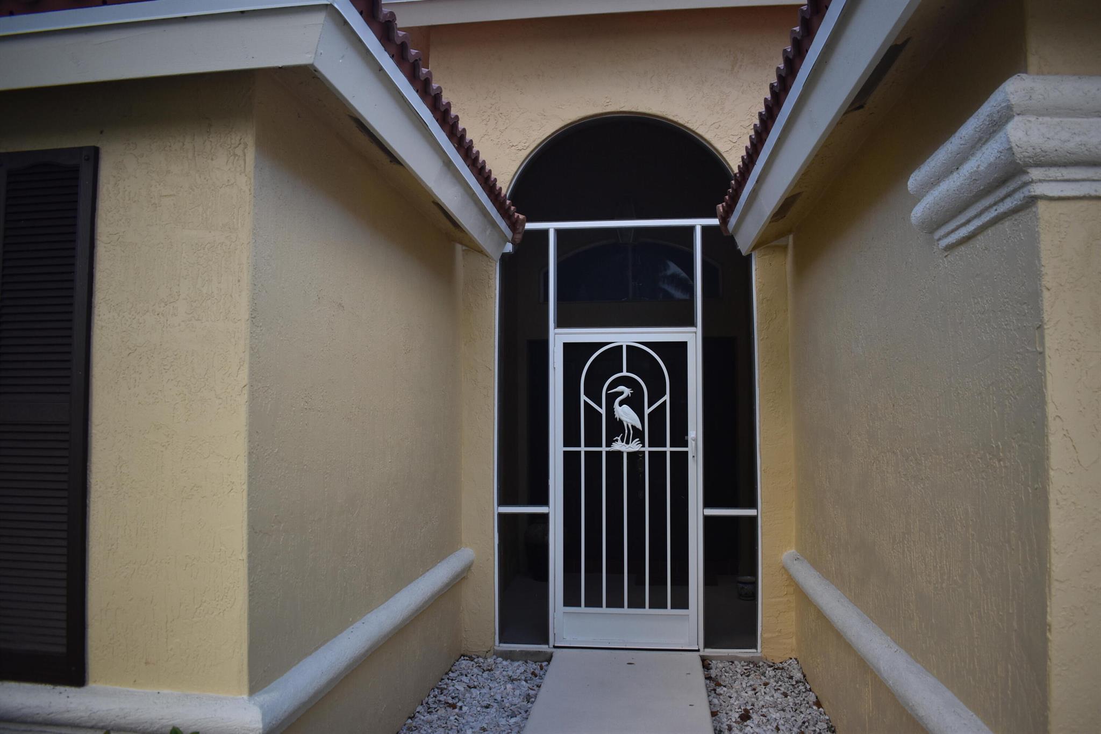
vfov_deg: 47.9
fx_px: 826
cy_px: 367
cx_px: 550
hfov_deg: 67.4
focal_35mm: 27
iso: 400
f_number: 3.5
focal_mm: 18
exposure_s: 1/250
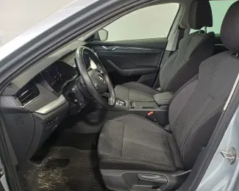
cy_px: 98
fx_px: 191
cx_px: 130
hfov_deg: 64.0
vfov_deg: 53.2
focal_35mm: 27
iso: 250
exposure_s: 1/50
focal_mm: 4.65
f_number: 1.8
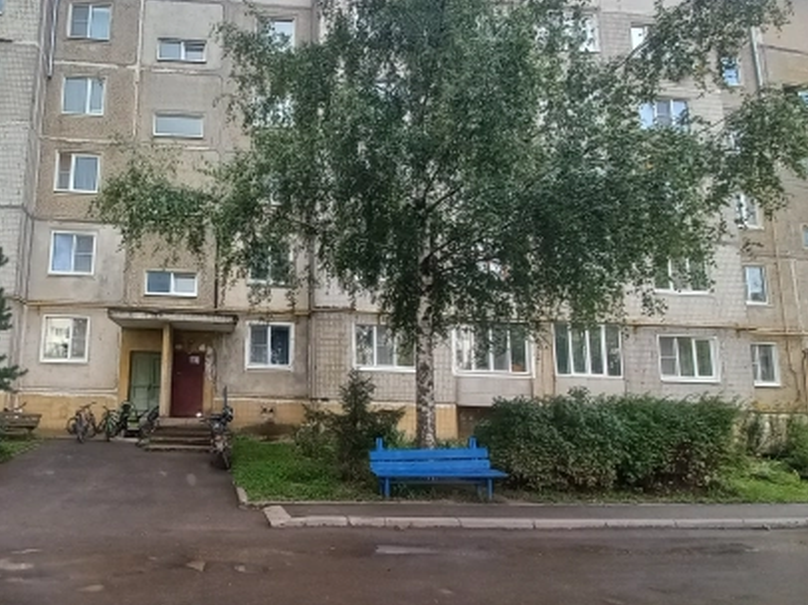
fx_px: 467
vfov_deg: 65.7
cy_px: 336
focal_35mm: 20
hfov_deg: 78.1
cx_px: 247
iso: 40
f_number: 2.2
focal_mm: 1.42
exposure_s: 1/311
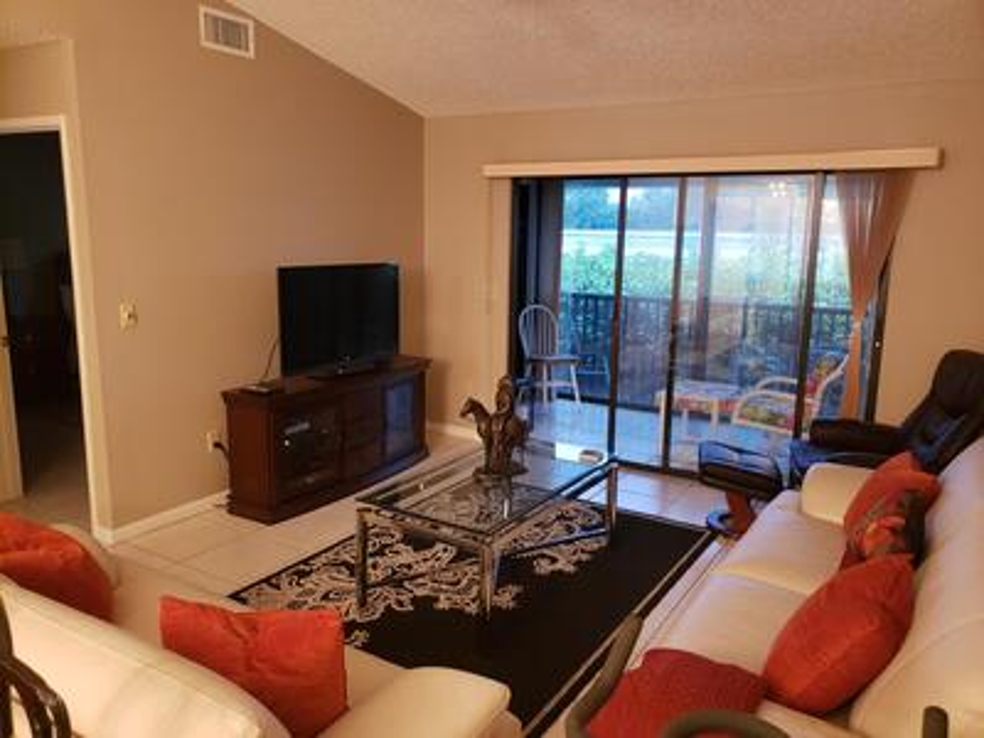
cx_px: 492
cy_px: 369
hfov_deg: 67.3
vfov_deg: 53.1
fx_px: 739
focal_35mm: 26
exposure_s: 1/12
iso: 250
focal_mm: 4.3
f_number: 1.5
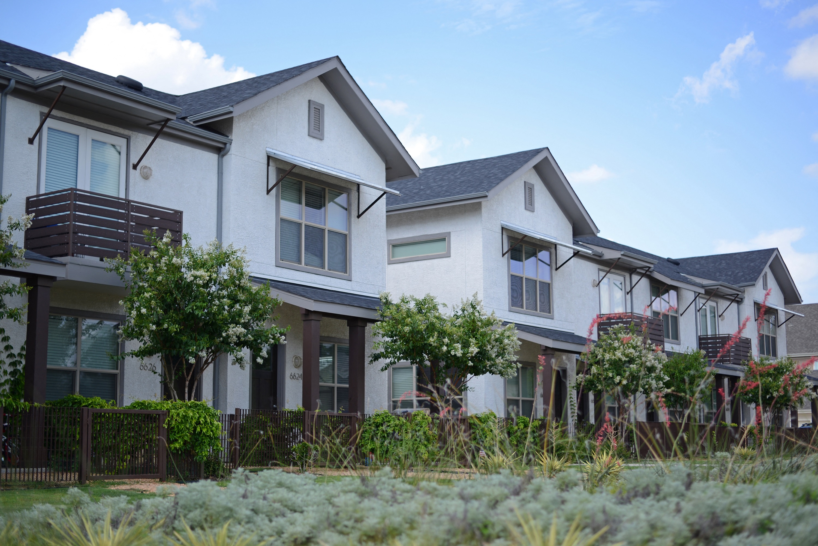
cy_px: 273
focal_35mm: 50
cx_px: 409
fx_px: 1136
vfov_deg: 27.0
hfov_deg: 39.6
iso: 100
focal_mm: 50
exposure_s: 1/2000
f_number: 1.8
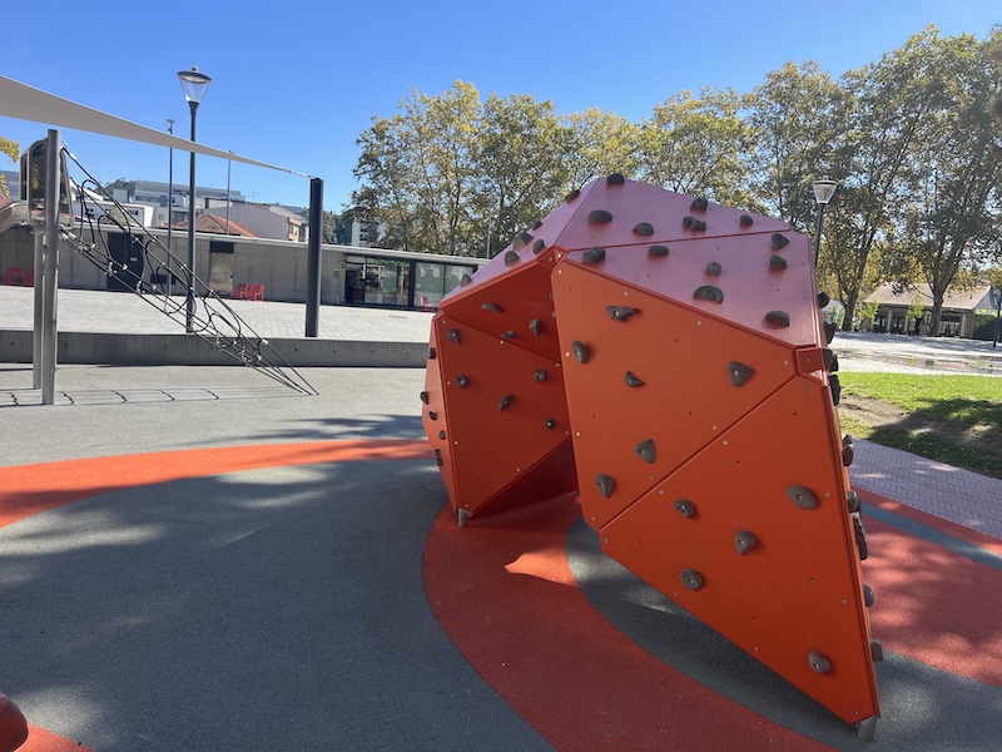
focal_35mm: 26
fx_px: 753
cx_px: 501
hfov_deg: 67.3
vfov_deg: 53.1
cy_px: 376
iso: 50
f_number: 1.5
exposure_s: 1/1869
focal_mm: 5.7
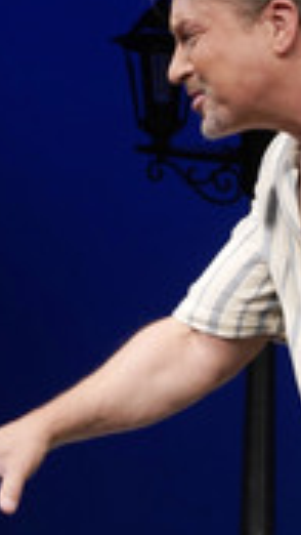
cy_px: 271
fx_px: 6478
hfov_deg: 2.7
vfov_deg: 4.7
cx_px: 20
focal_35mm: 457
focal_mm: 168
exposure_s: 1/160
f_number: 8
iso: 1600
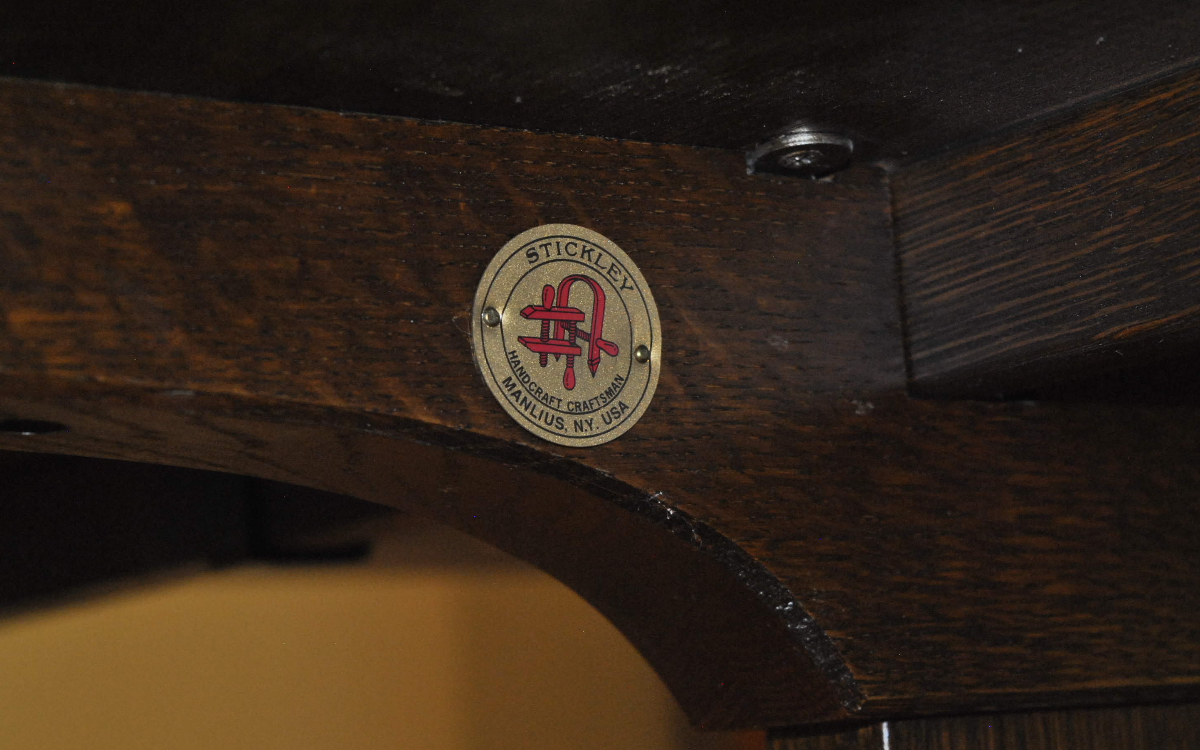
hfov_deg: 24.5
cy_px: 388
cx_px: 599
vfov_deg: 15.5
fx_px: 2764
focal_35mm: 85
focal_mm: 55
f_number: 6.3
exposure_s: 1/50
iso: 800
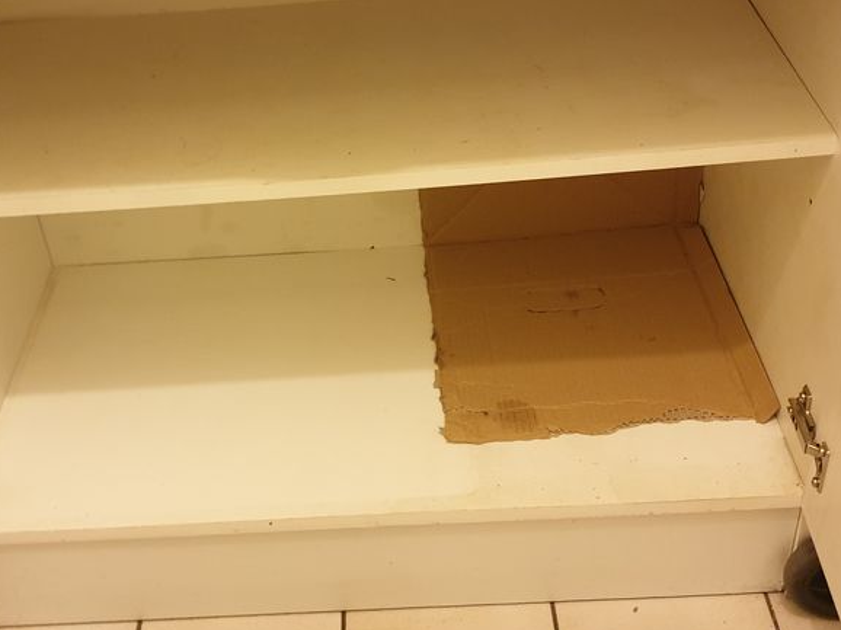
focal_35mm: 45
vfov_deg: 31.9
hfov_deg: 41.9
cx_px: 345
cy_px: 217
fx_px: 1093
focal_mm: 4.3
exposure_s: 1/25
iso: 320
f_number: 1.5
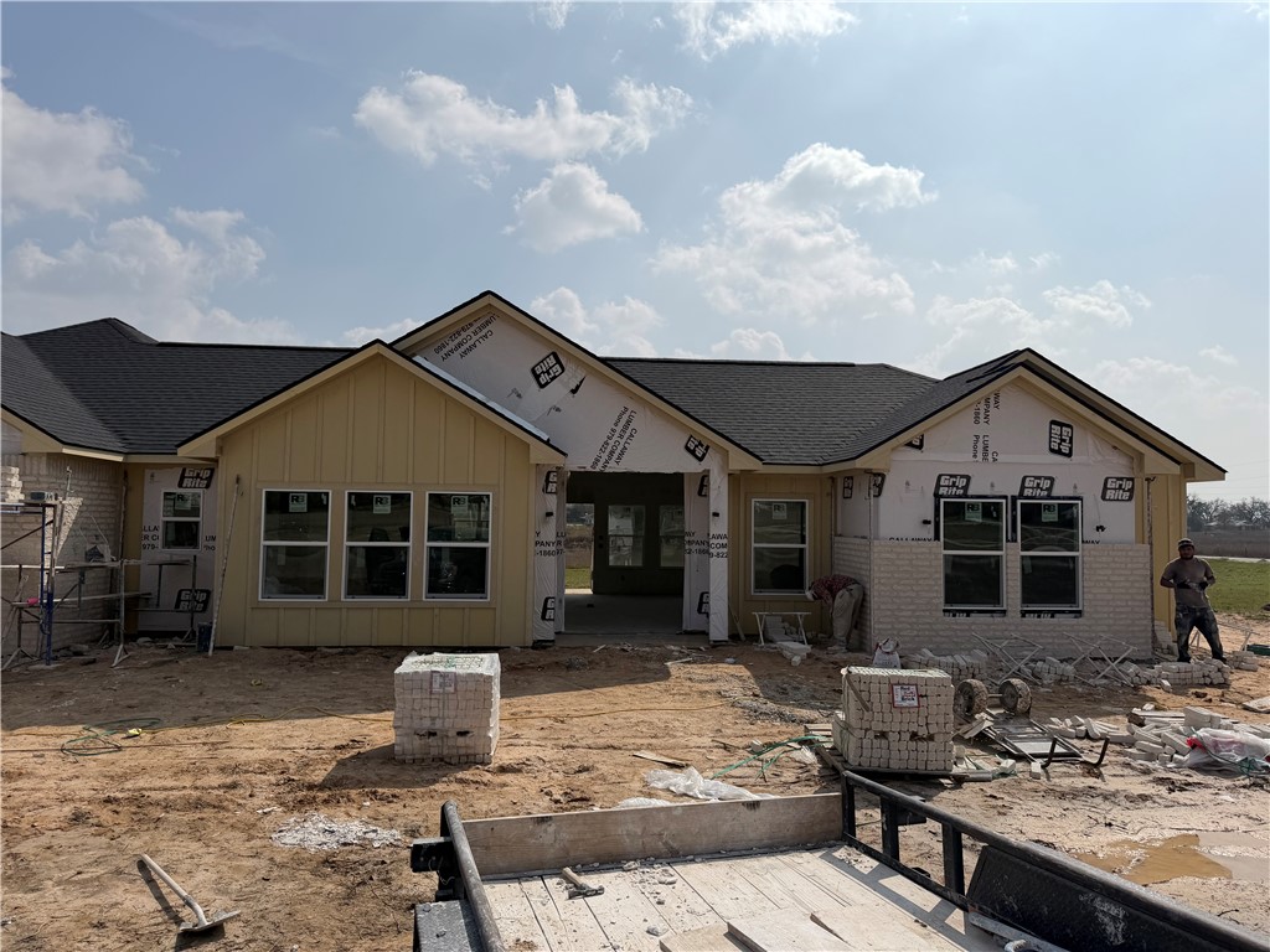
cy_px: 476
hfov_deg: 71.6
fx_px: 881
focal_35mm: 24
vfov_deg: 56.8
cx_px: 635
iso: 80
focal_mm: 6.76
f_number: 1.78
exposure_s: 1/17544
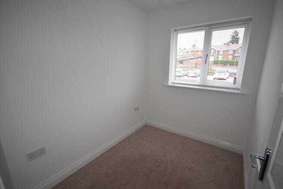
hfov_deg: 92.4
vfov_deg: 69.7
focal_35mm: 17
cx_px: 142
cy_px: 94
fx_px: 136
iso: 800
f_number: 5.6
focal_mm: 11.5
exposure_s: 1/125
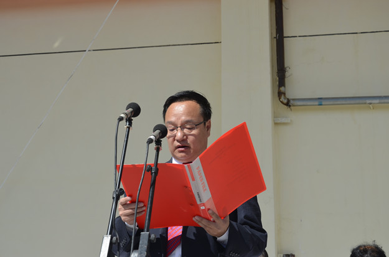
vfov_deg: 20.0
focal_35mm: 68
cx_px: 194
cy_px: 128
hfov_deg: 29.9
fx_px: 727
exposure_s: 1/250
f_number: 8
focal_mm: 45
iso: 110
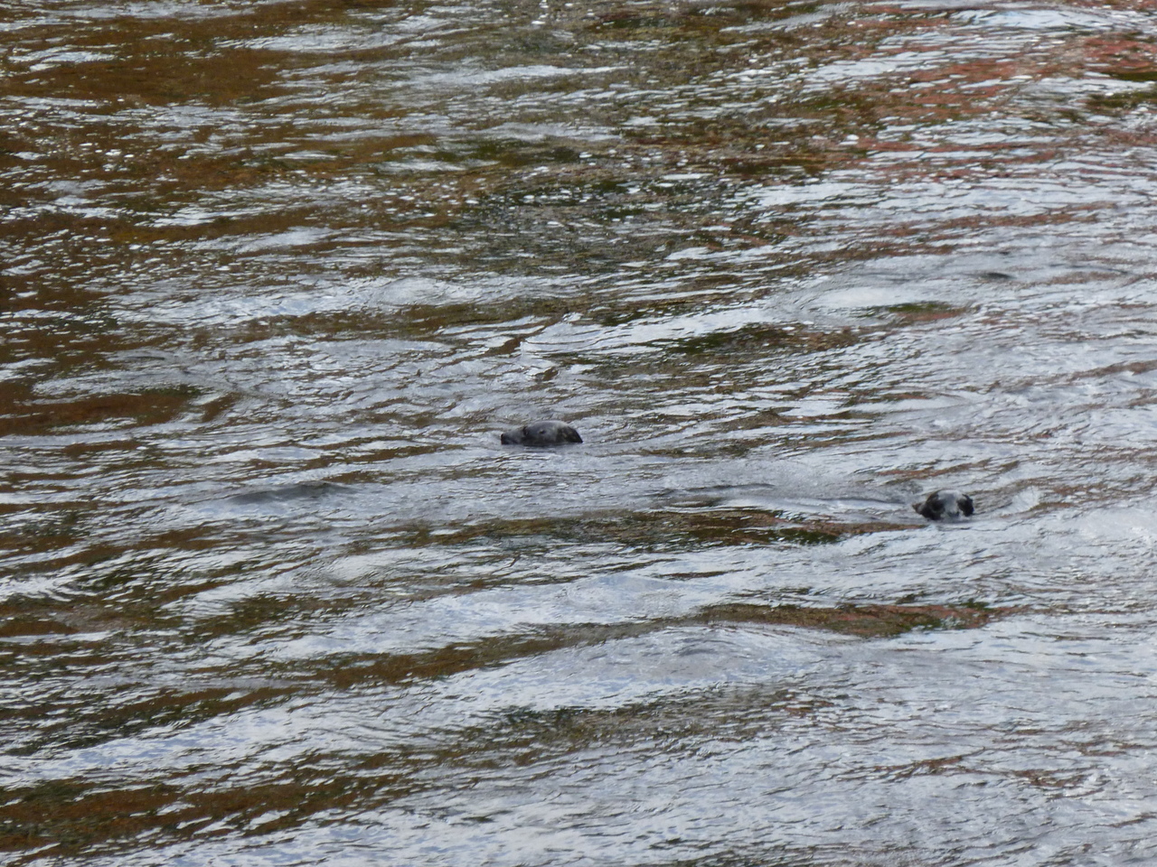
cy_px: 434
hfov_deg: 7.9
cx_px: 578
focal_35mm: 250
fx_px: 8356
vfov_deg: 5.9
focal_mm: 36
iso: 160
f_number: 5.9
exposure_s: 1/125
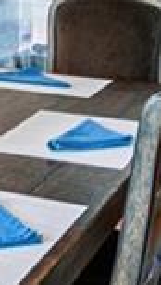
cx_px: -237
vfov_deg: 18.0
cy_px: -81
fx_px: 840
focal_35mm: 111
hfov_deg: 9.6
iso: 400
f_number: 8
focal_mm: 16
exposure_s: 1/2.5
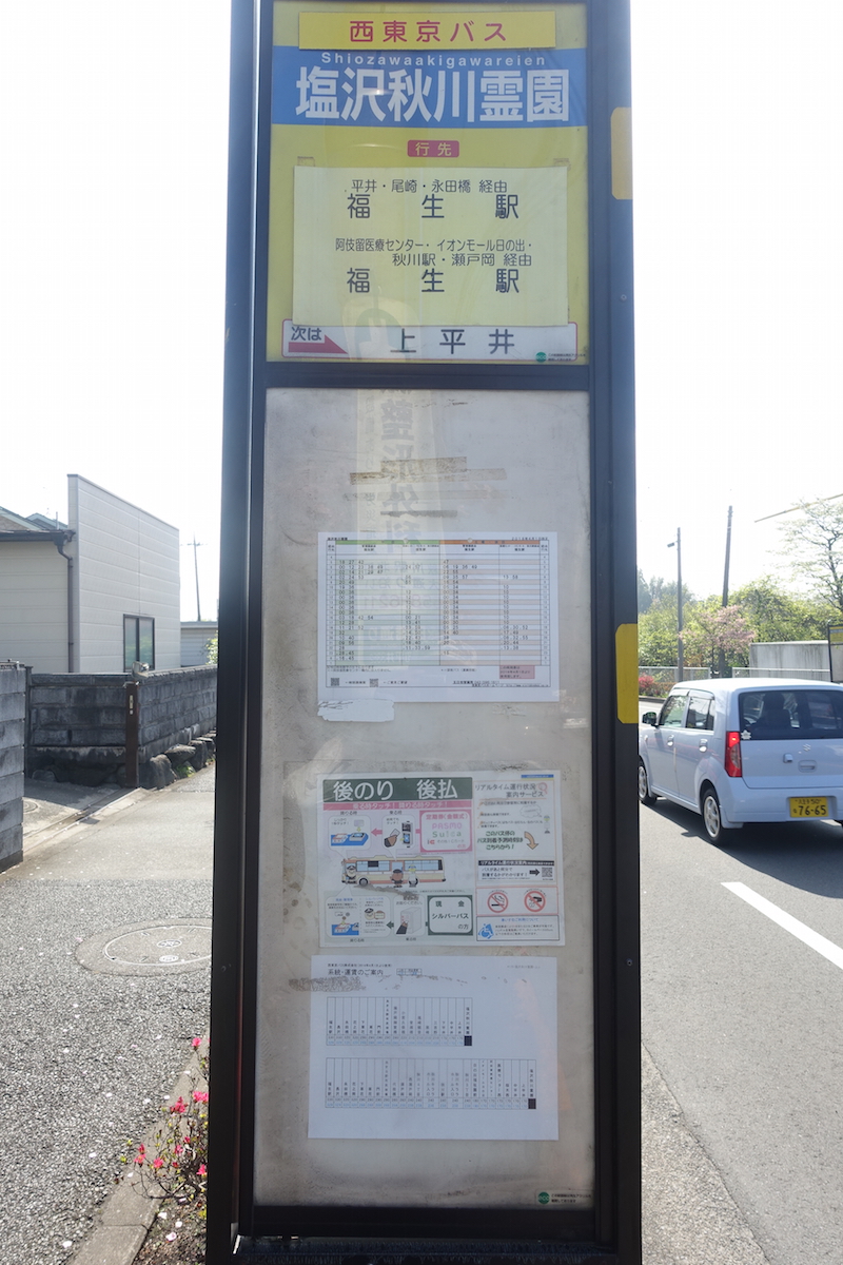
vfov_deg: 73.7
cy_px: 632
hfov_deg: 53.1
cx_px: 422
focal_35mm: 24
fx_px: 843
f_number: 5.6
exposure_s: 1/250
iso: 125
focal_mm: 8.8
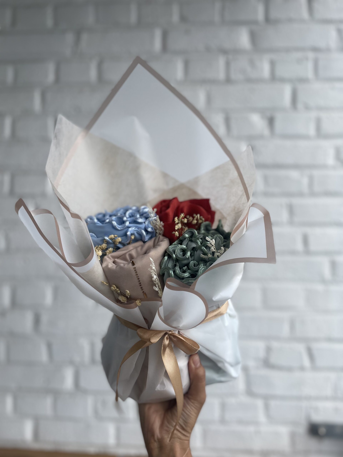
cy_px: 228
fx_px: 344
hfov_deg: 53.1
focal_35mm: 26
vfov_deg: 67.3
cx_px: 172
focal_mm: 4.2
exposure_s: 1/523
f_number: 1.6
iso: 50
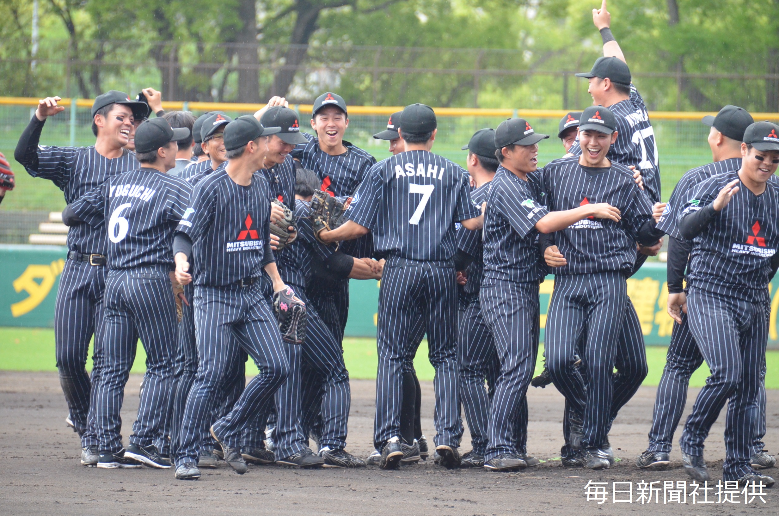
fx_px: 7450
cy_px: 258
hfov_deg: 6.0
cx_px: 390
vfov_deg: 4.0
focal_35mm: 345
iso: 2000
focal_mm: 230
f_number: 5.6
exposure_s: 1/400
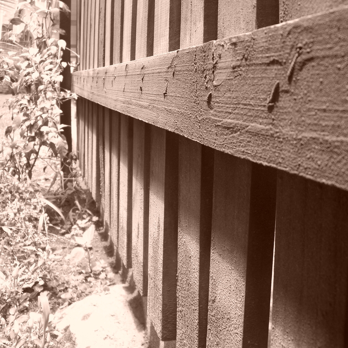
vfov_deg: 40.3
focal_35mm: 41
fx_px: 466
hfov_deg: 40.9
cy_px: 107
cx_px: 166
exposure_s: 1/60
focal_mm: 5.85
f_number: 2.8
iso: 64
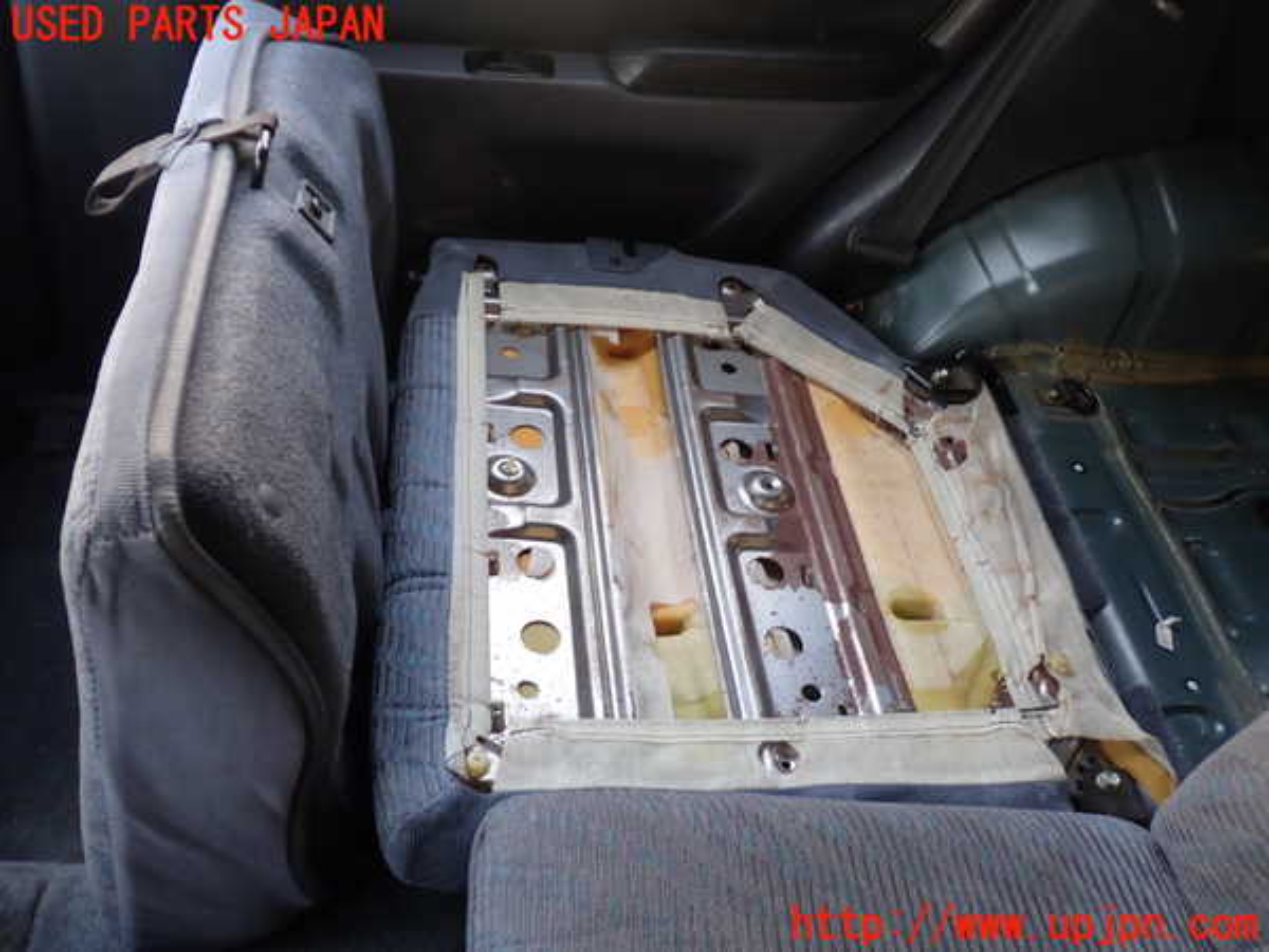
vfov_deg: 46.8
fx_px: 1100
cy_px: 476
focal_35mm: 30
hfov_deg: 60.0
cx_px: 634
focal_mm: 5.4
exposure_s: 1/60
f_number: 2.3
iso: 160
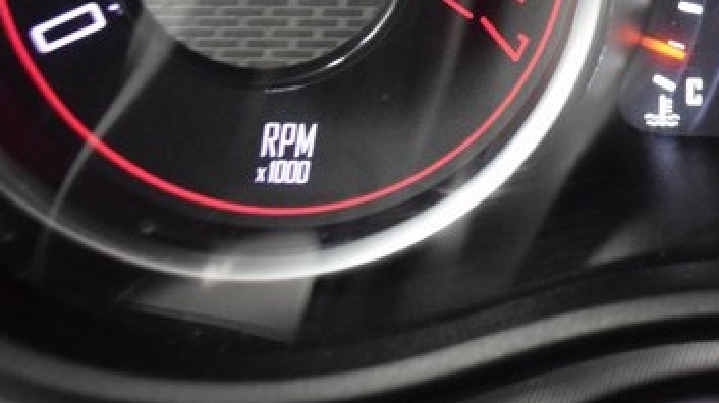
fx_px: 2782
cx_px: 880
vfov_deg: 8.2
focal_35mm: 146
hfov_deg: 14.2
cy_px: -109
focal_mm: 32
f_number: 4.5
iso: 3200
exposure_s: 1/80
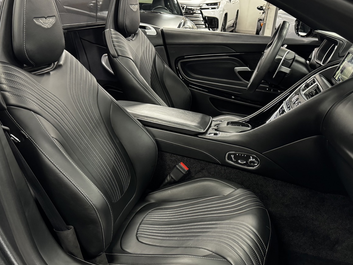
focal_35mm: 30
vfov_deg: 46.8
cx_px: 165
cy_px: 140
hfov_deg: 59.9
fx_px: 306
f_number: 1.78
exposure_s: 1/38
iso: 800
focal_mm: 6.86
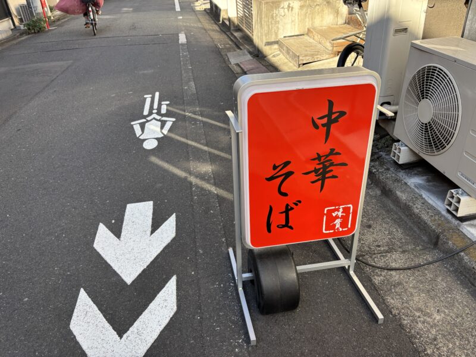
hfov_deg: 67.3
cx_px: 238
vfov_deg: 53.1
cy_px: 178
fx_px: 358
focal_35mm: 26
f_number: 1.6
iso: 50
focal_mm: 5.96
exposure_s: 1/411
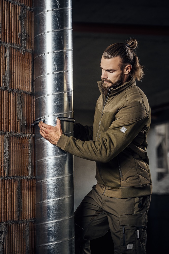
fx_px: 740
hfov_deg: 13.0
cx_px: 84
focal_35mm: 105
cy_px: 127
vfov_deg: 19.5
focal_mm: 105
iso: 500
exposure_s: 1/200
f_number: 4
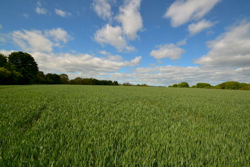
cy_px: 84
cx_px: 125
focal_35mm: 15
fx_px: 104
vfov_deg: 77.4
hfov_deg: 100.4
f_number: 10
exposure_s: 1/200
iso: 100
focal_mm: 10
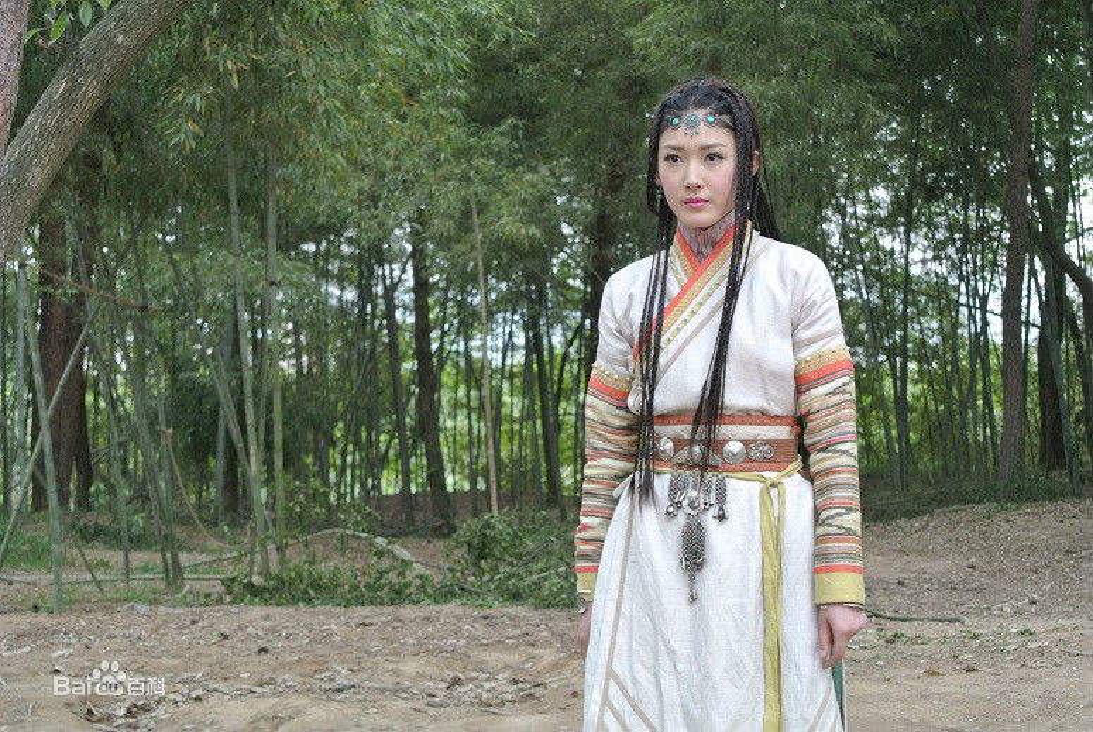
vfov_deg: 16.9
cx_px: 546
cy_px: 366
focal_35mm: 81
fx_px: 2462
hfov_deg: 25.0
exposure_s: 1/40
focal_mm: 30
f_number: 5.6
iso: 400
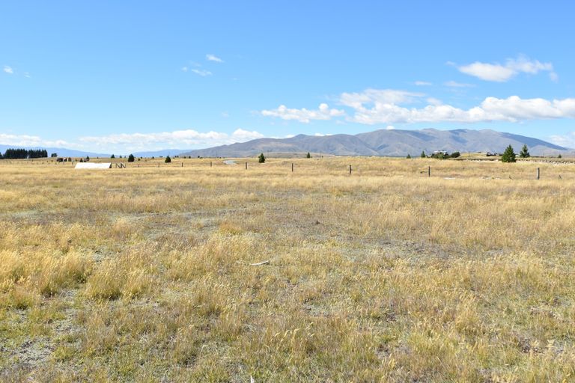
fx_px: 479
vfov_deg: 43.6
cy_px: 192
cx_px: 288
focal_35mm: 30
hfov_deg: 61.9
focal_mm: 20
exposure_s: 1/400
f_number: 10
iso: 200
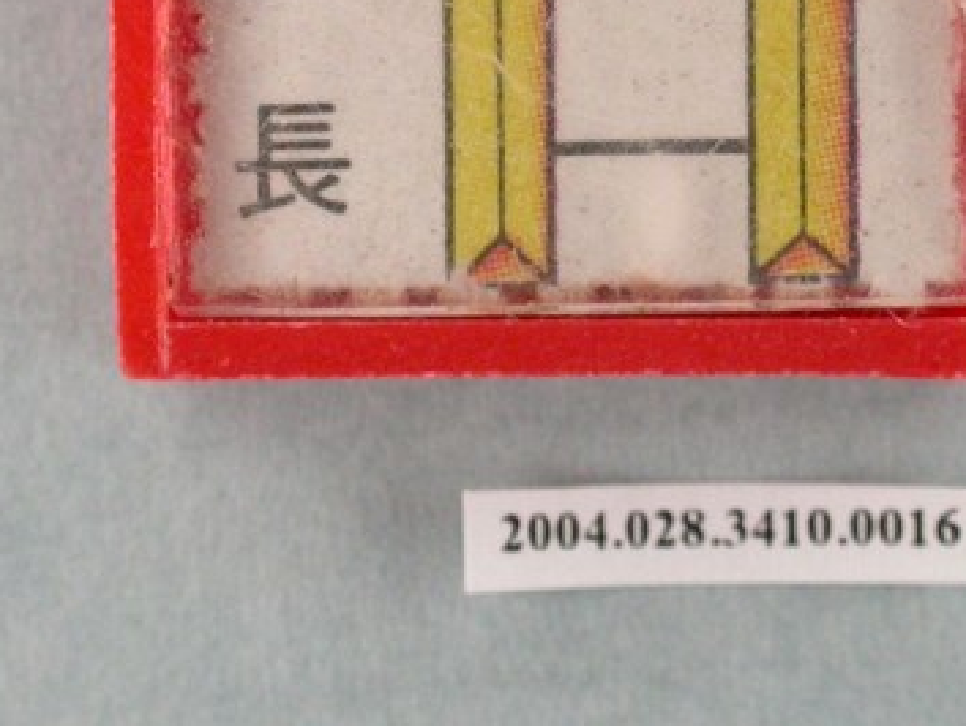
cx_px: 562
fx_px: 7261
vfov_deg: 5.7
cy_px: 117
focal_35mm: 260
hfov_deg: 7.6
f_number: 6.2
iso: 200
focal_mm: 29.9
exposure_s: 1/30
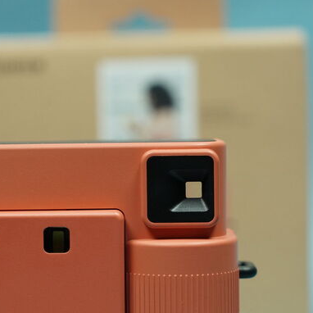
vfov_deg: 13.5
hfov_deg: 13.5
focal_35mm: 129
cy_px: 225
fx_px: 1320
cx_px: 130
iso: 3200
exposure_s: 1/250
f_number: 5.6
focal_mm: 70
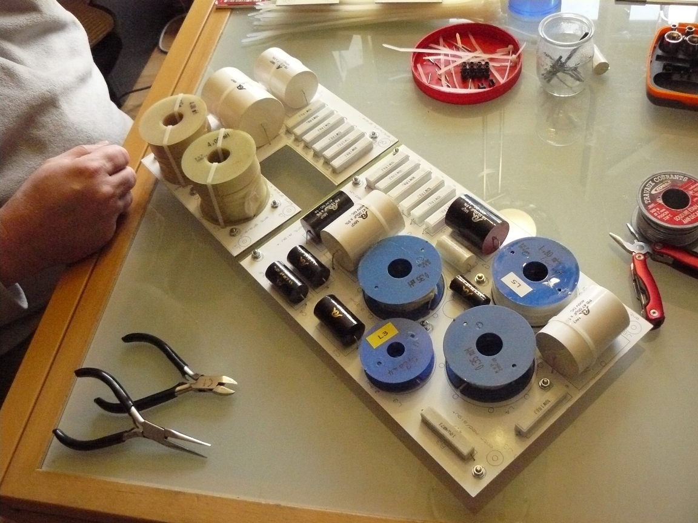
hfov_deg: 51.4
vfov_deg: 39.7
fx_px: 726
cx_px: 349
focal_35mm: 36
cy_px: 262
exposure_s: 1/80
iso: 800
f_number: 2.8
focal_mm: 6
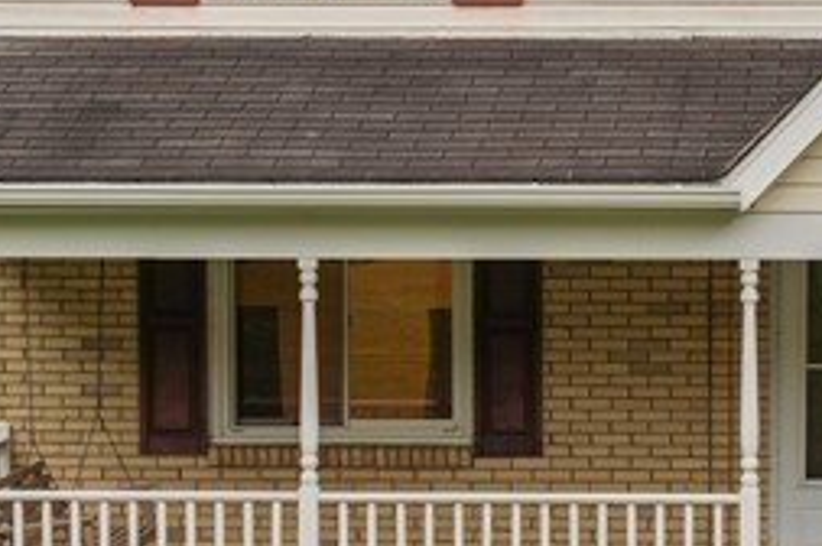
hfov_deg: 15.6
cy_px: 195
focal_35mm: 129
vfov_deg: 10.6
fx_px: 2942
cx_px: 812
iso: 125
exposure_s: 1/80
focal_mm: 30
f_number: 6.3
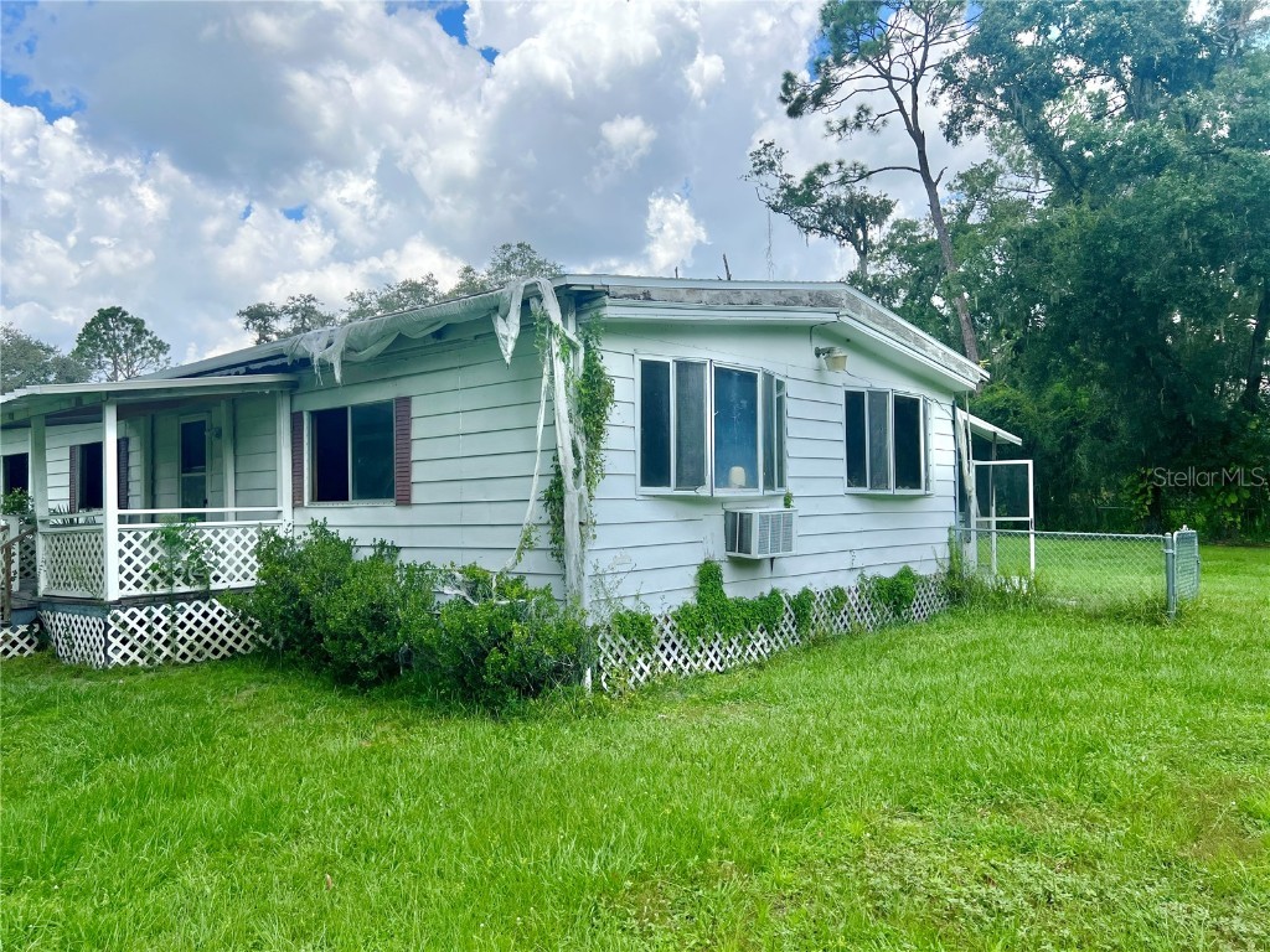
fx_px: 954
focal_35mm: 26
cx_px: 635
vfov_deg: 53.1
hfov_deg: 67.3
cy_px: 476
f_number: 1.5
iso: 50
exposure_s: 1/5319
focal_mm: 5.7
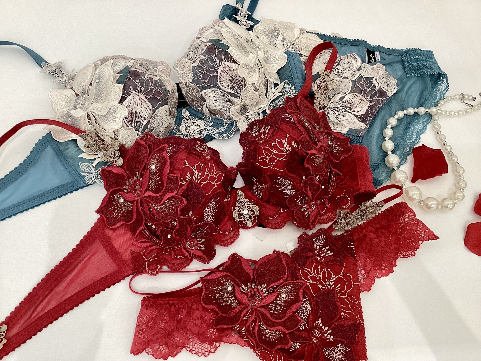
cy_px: 180
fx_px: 431
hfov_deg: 58.4
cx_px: 240
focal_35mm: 31
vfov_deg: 45.4
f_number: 2.4
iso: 100
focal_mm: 3.3
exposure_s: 1/60
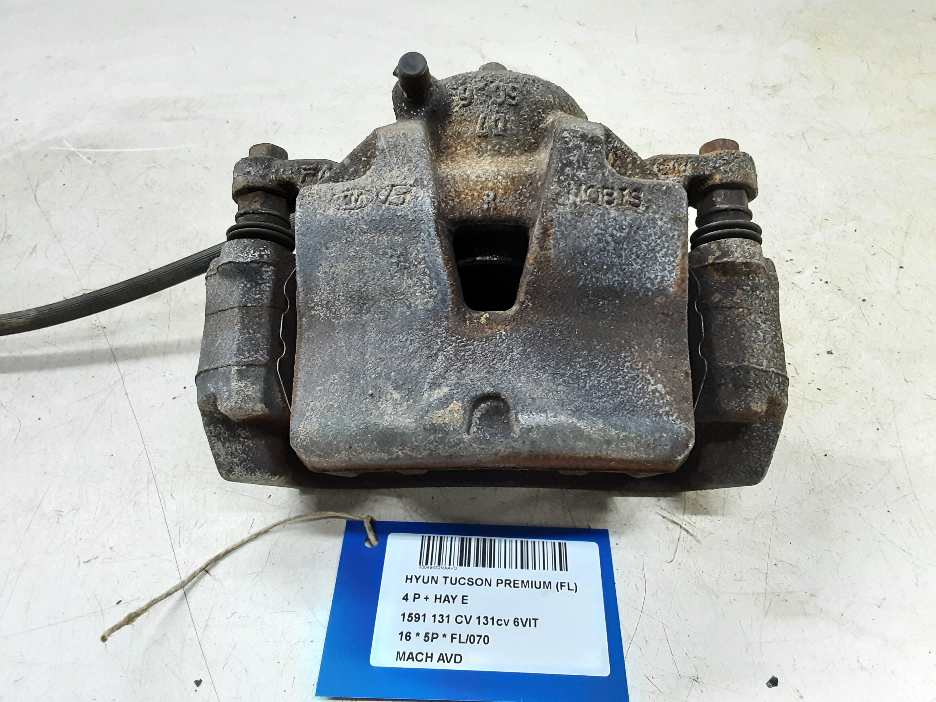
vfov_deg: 51.4
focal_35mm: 27
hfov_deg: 65.3
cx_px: 468
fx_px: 730
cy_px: 351
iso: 160
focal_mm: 2.91
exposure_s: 1/50
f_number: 1.9
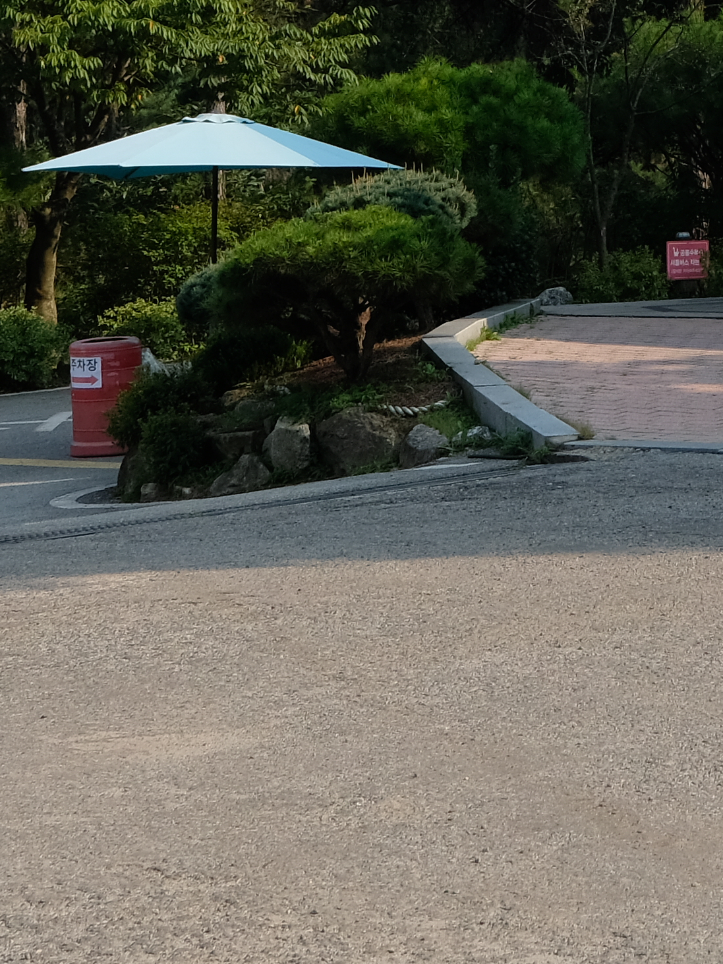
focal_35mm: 138
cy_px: -291
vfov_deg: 13.8
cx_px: 937
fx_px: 3844
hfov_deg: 10.5
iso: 400
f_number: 8
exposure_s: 1/500
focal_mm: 23
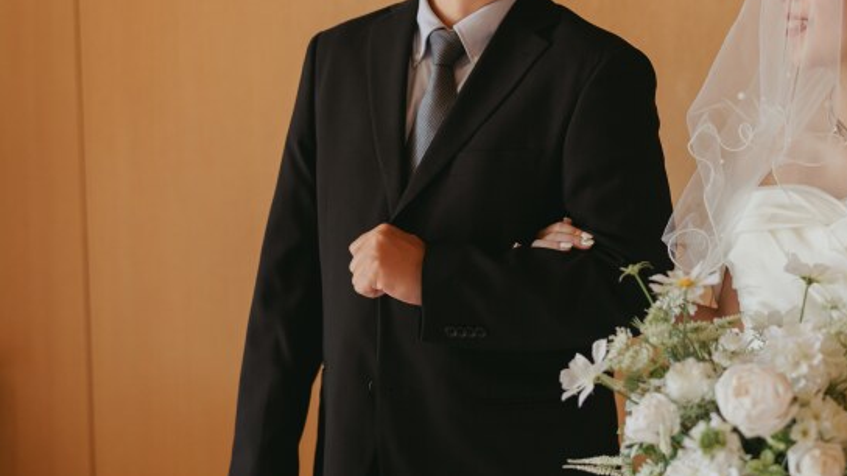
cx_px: 596
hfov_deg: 27.3
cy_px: 166
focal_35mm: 77
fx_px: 1729
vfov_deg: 15.7
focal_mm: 50
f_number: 1.8
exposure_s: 1/250
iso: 640
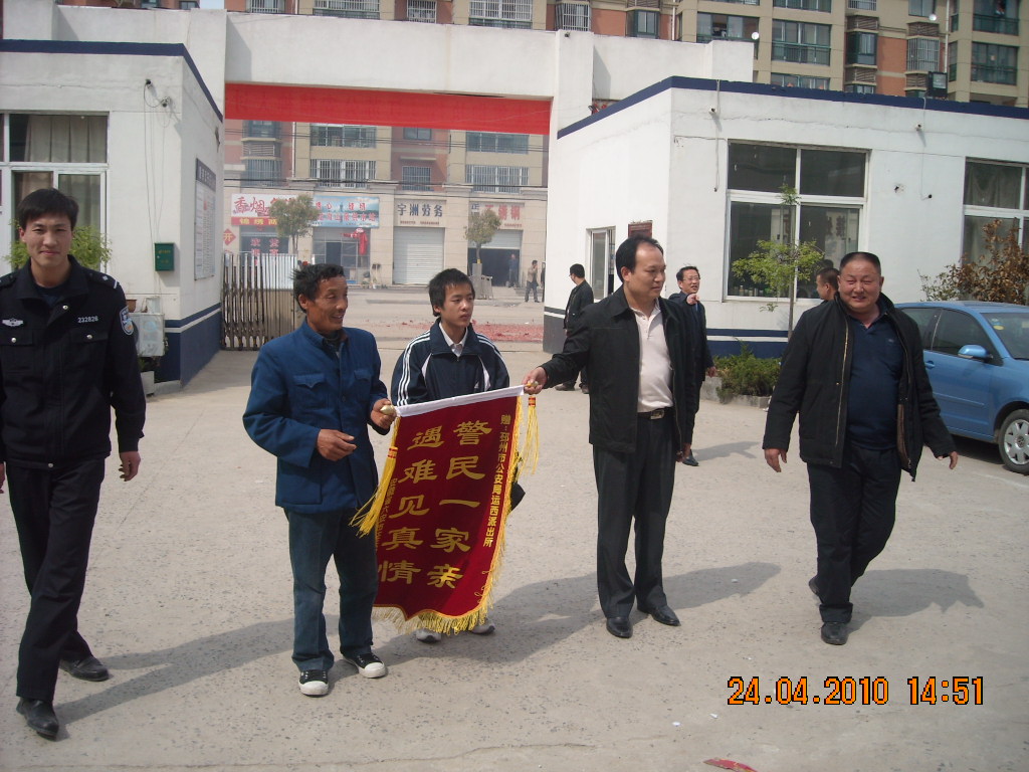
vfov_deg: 40.7
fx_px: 1040
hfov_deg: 52.6
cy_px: 386
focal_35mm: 35
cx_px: 514
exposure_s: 1/296
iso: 64
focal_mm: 5.7
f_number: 5.6
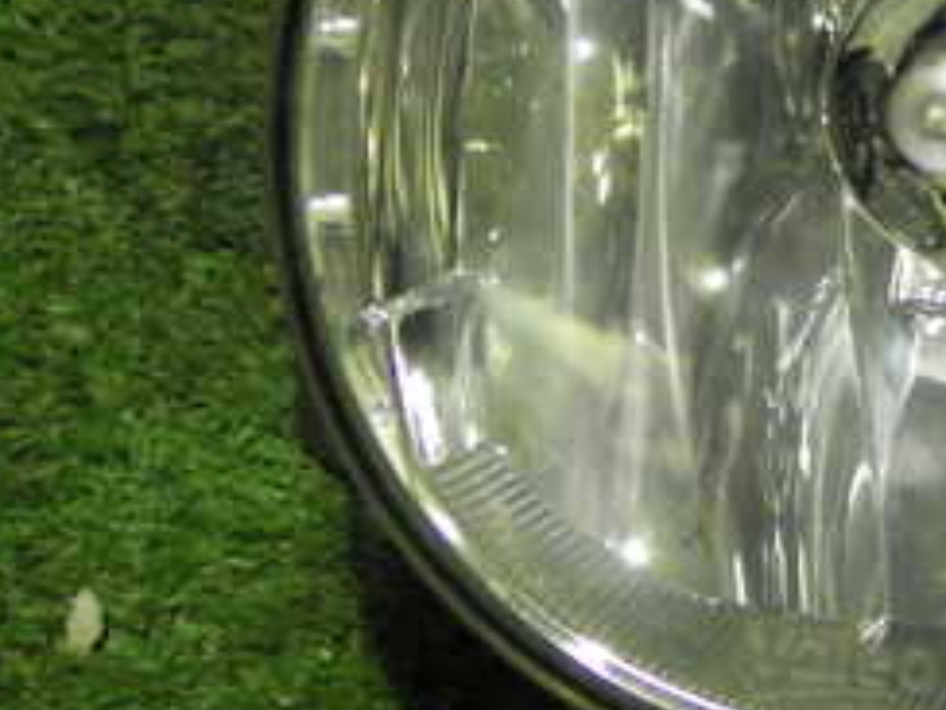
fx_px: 2624
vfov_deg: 15.3
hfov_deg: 20.0
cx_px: 868
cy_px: 194
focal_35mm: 96
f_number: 2.7
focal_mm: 6.9
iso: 1250
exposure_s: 1/50
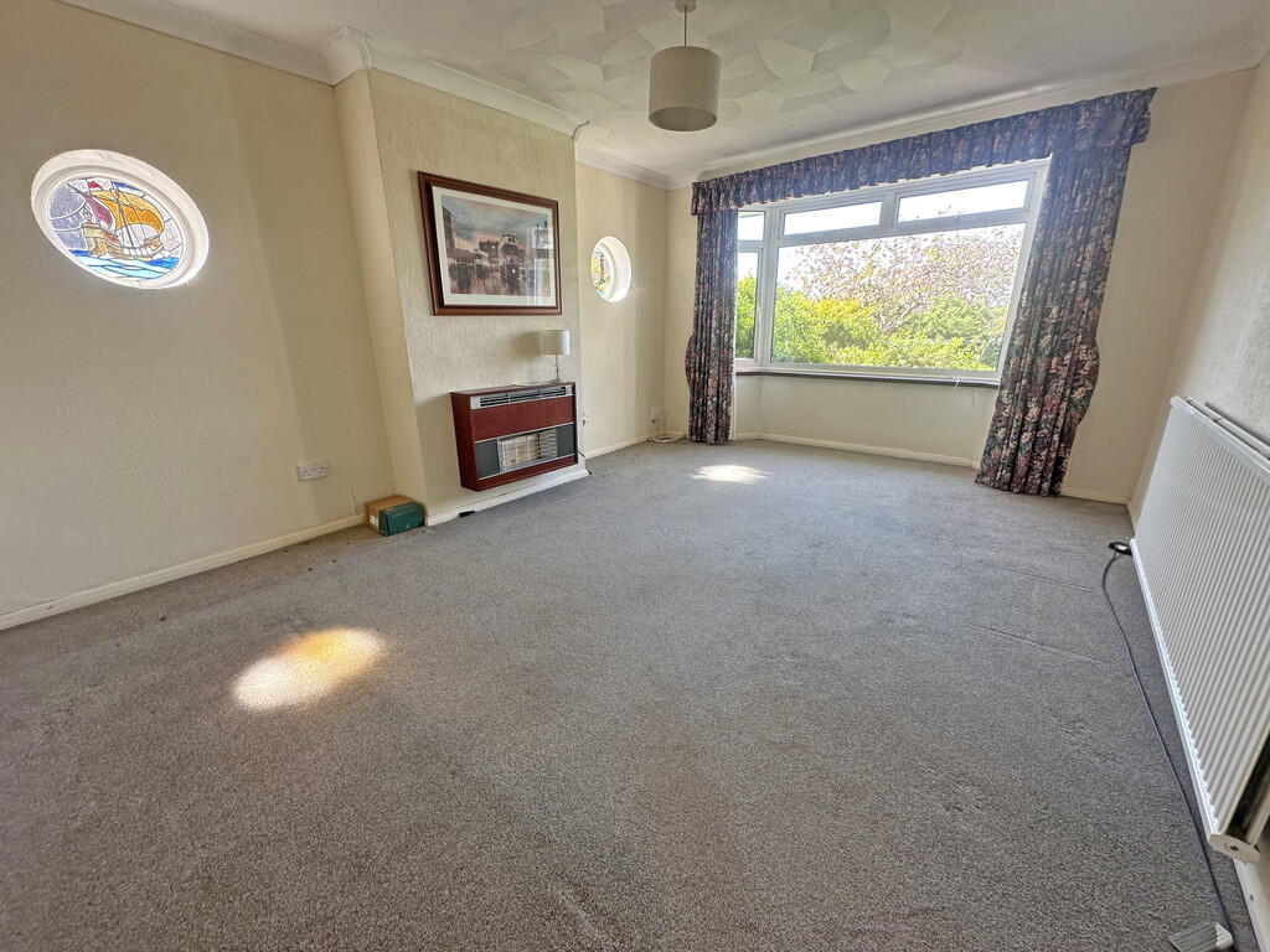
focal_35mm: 14
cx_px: 635
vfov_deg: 85.7
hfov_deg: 102.1
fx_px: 514
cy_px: 476
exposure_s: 1/99
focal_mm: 2.22
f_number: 2.2
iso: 80
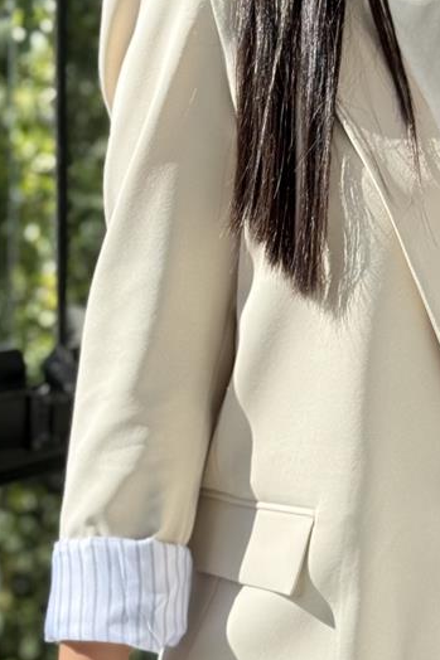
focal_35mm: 127
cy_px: 283
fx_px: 2330
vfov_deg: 16.1
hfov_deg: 10.7
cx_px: 436
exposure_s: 1/1167
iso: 80
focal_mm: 6.76
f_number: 1.78
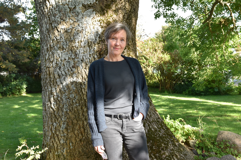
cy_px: 80
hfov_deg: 49.6
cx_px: 120
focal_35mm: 39
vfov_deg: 34.2
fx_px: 261
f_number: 7.1
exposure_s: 1/200
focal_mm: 26
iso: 400
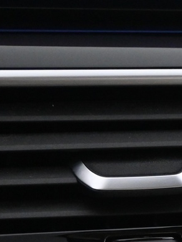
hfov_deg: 9.4
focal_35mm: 147
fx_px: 1030
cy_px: 326
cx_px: 368
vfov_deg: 12.9
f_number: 4.2
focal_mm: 24.5
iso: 2500
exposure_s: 1/30
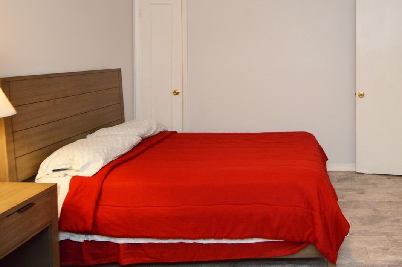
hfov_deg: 64.9
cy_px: 77
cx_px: 281
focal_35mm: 27
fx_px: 301
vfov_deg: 46.6
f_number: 4
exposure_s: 1/60
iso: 500
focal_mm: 12
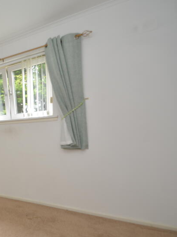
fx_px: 184
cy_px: 133
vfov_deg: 65.1
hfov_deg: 40.3
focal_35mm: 27
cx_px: -23
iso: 100
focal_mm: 10
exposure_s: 1/15
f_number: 4.5
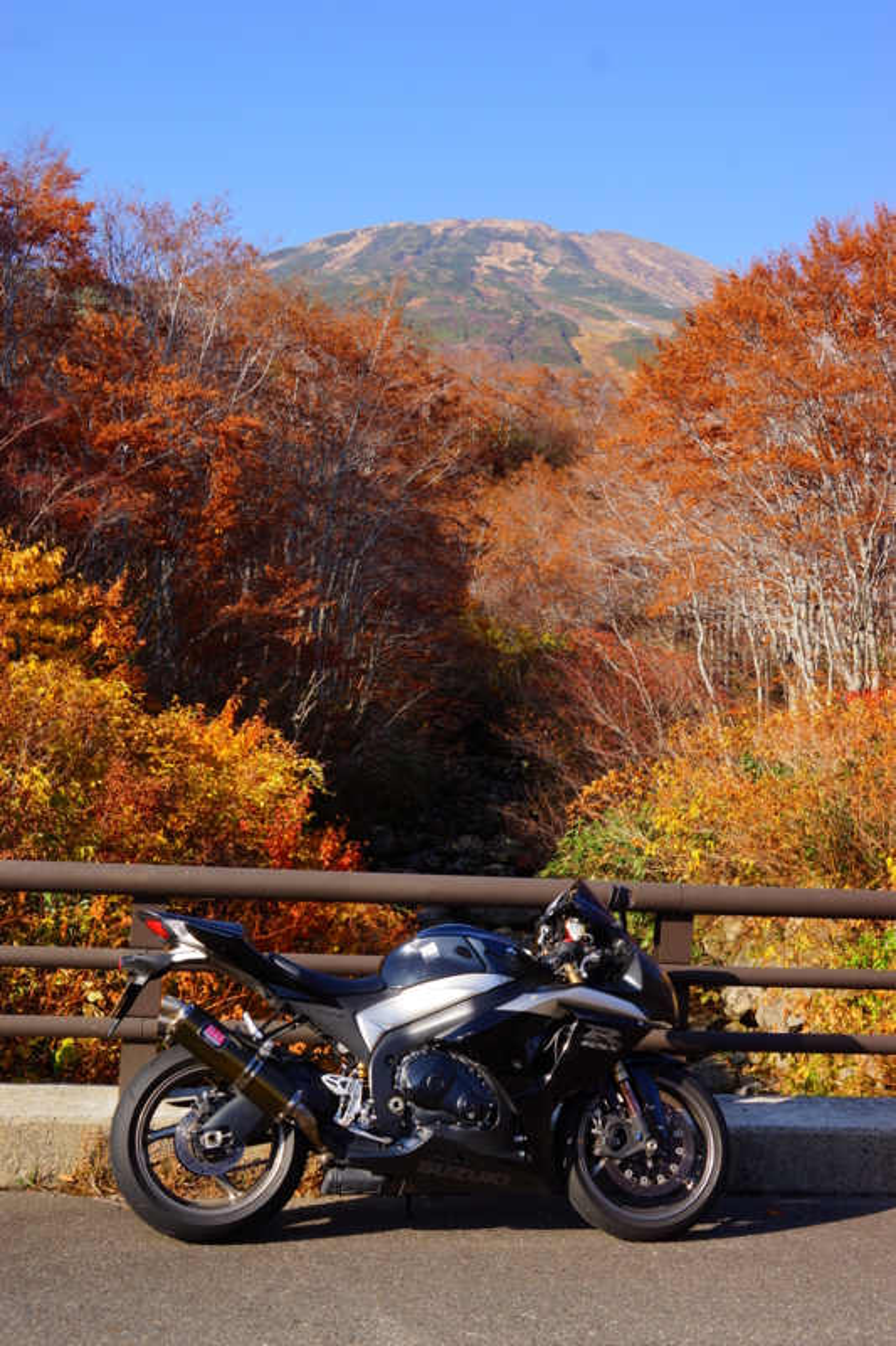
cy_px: 673
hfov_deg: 29.2
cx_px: 448
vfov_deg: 42.8
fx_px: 1718
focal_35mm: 46
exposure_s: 1/125
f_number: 9
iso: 100
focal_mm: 31
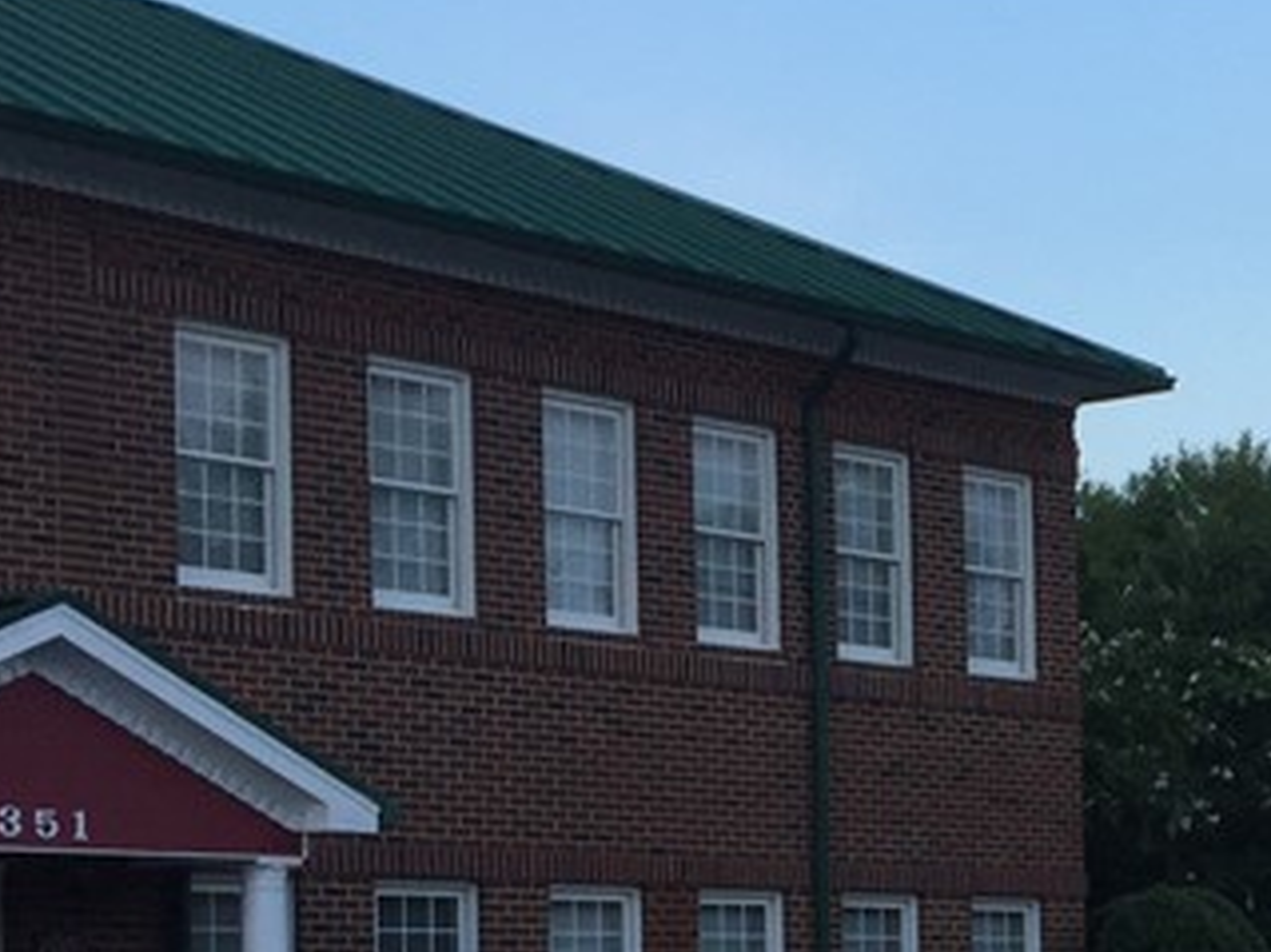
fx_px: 3413
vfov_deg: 15.6
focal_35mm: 93
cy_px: 904
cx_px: 1721
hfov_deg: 19.2
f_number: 2.2
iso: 32
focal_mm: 4.15
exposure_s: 1/120
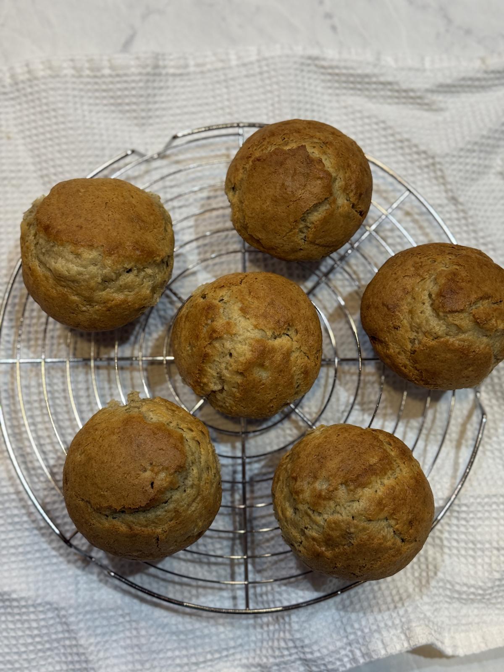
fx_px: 932
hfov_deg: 30.3
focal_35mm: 48
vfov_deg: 39.7
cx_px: 252
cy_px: 336
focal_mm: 6.76
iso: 125
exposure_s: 1/60
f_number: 1.78
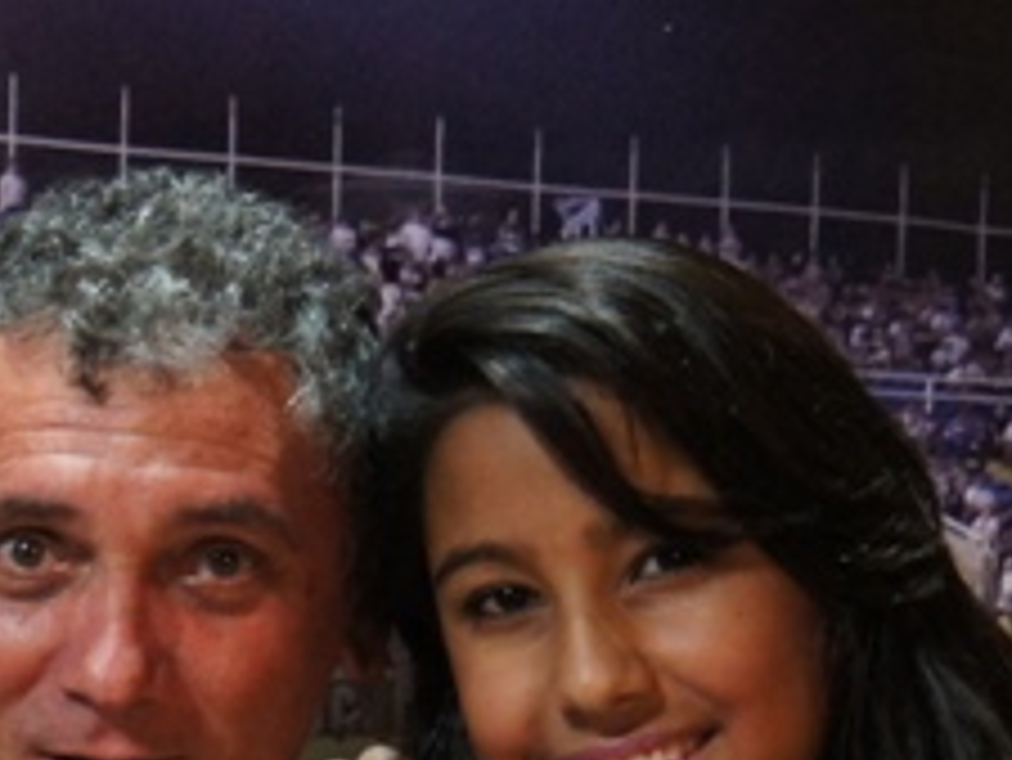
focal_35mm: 225
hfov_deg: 8.7
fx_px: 6581
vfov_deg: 6.6
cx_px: -49
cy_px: 654
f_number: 4.5
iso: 1600
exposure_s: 1/20
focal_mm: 44
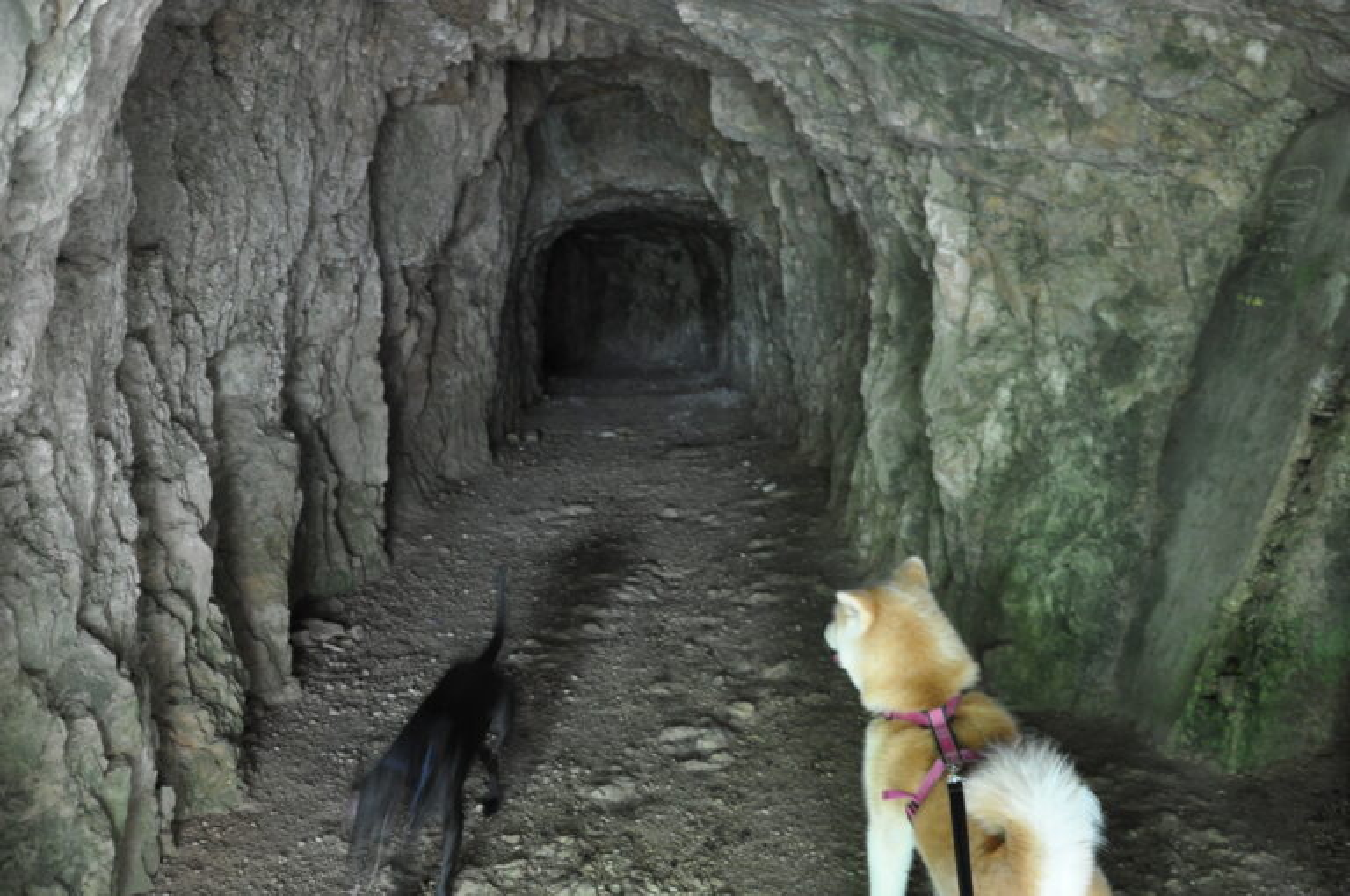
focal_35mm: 27
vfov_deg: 47.8
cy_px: 448
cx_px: 675
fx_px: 1011
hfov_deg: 67.4
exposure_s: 1/8
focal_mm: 18
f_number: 3.5
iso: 1600
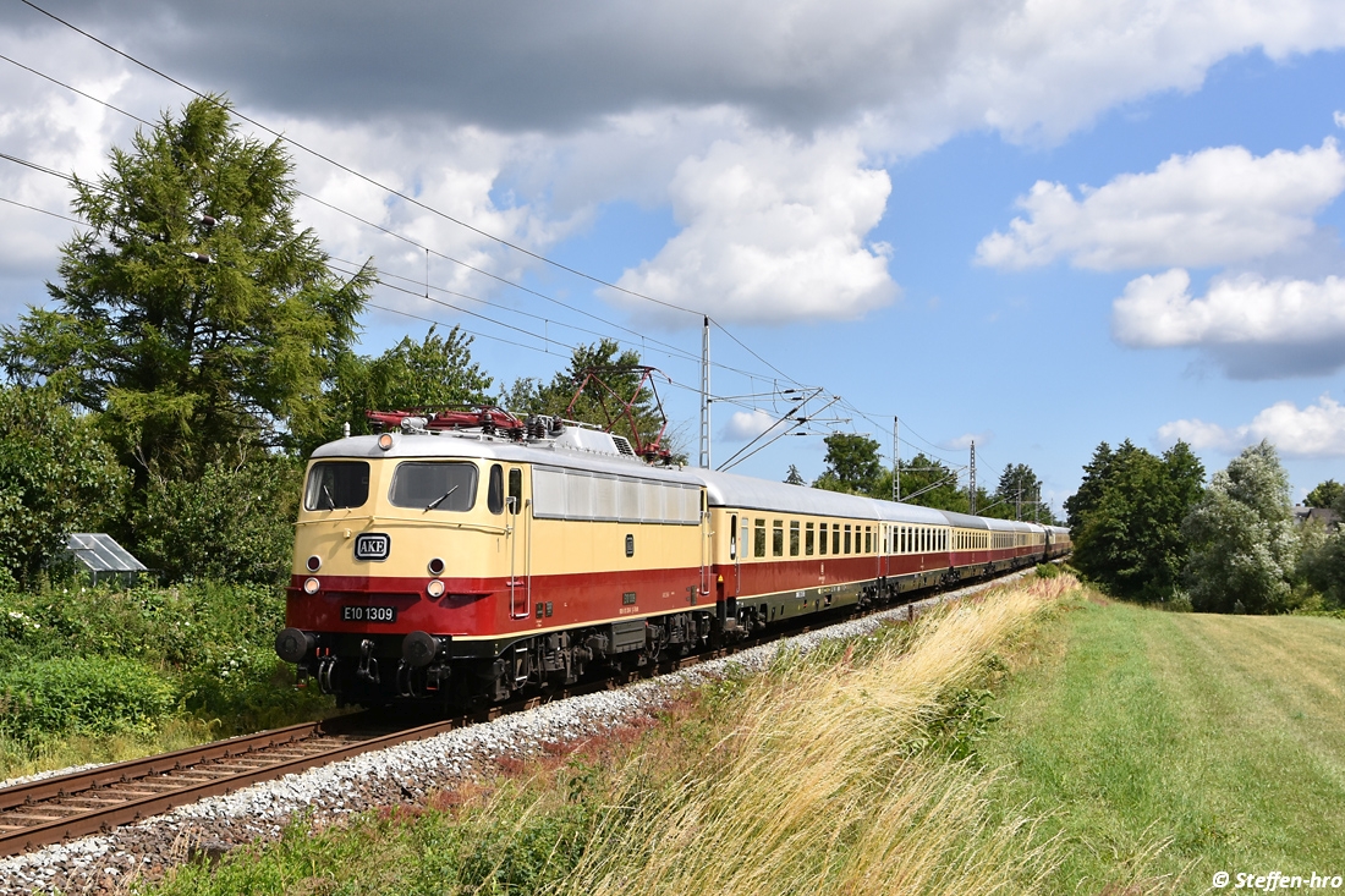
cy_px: 448
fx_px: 1457
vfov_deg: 34.2
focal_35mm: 39
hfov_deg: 49.6
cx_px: 672
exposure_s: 1/1250
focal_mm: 26
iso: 320
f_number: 7.1
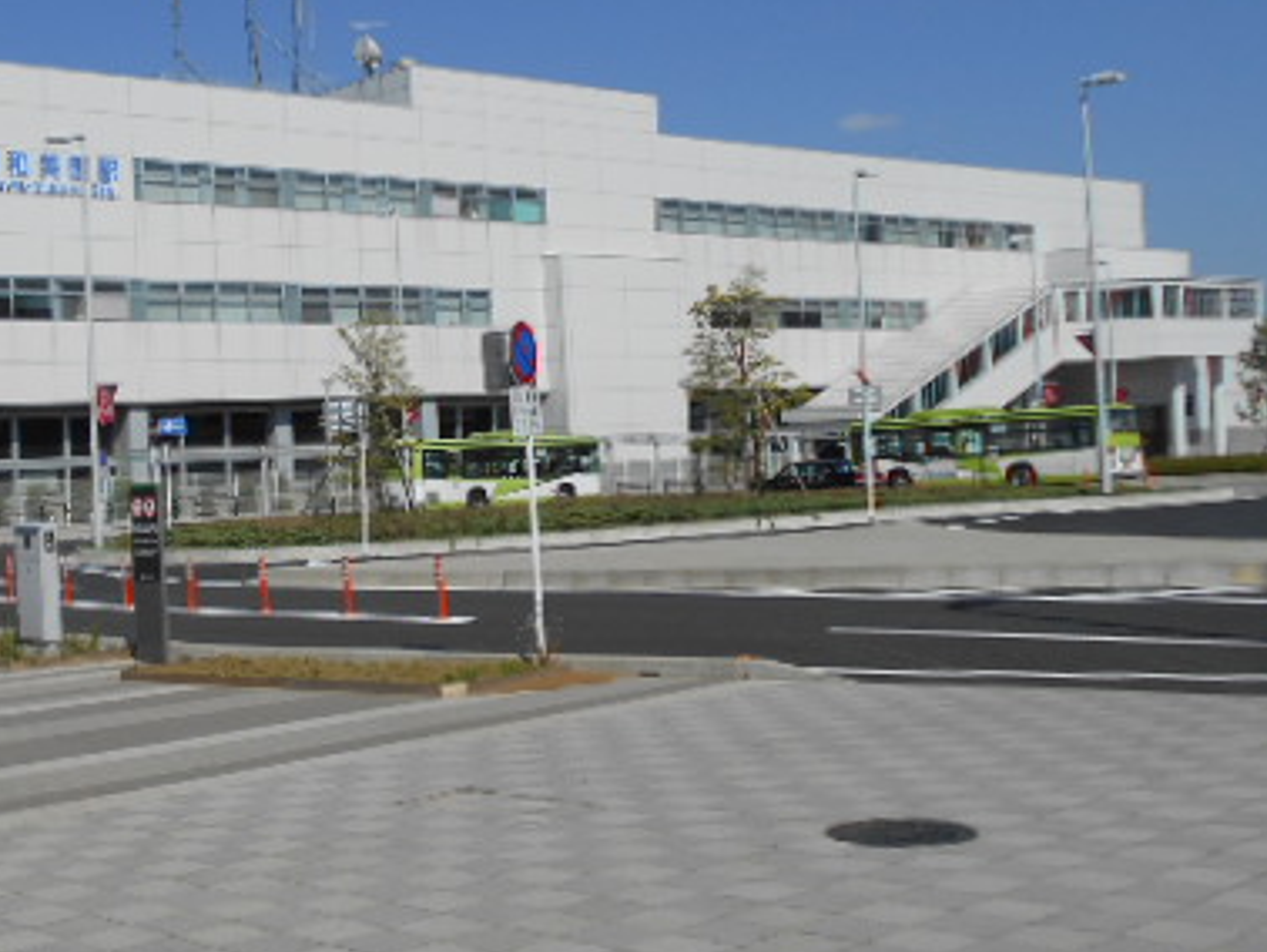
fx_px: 1611
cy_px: 409
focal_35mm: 44
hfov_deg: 41.0
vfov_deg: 32.9
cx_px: 241
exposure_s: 1/400
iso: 80
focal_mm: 4.6
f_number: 8
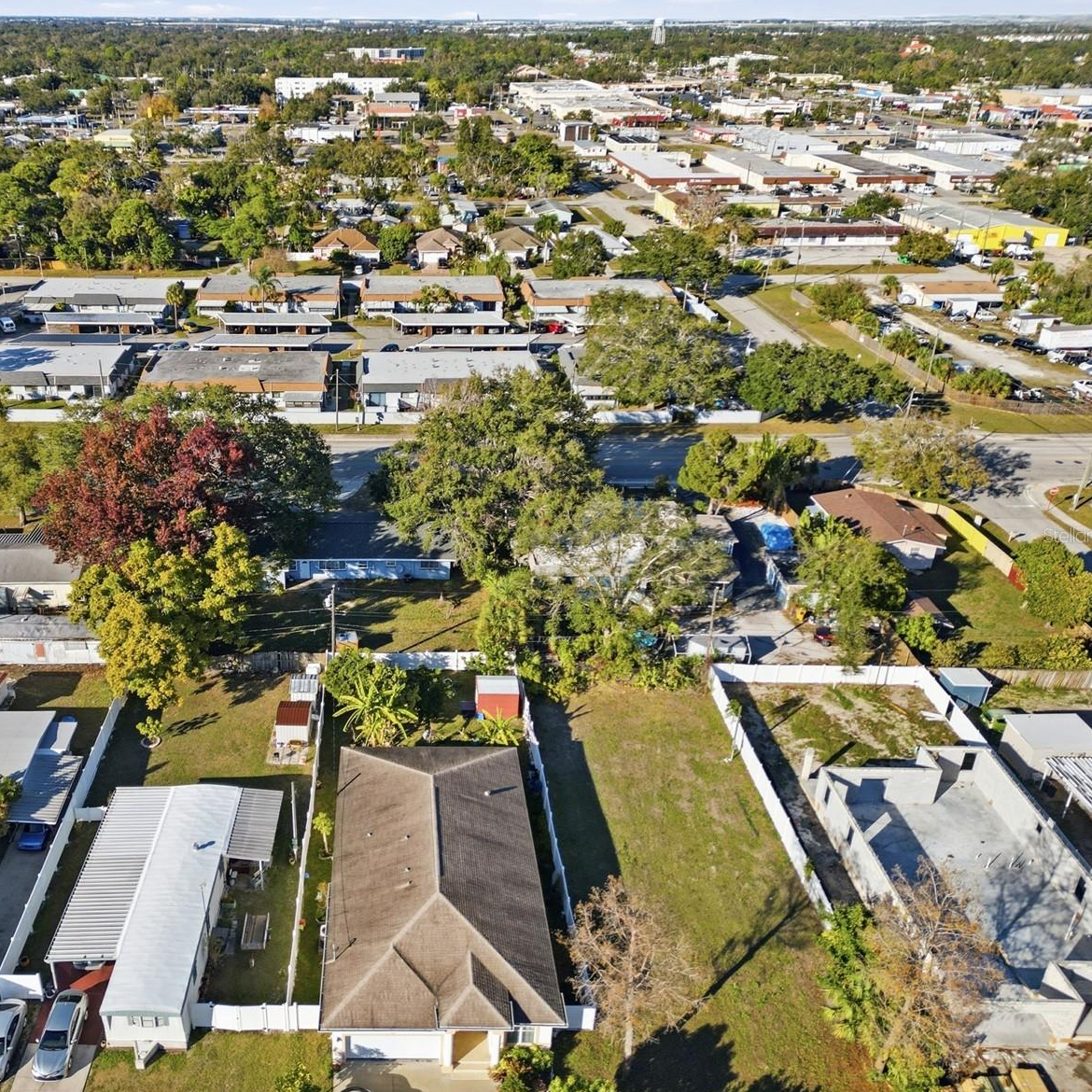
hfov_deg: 54.7
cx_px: 385
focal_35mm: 29
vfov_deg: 55.6
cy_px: 535
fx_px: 1035
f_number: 1.7
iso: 100
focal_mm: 6.7
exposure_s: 1/320
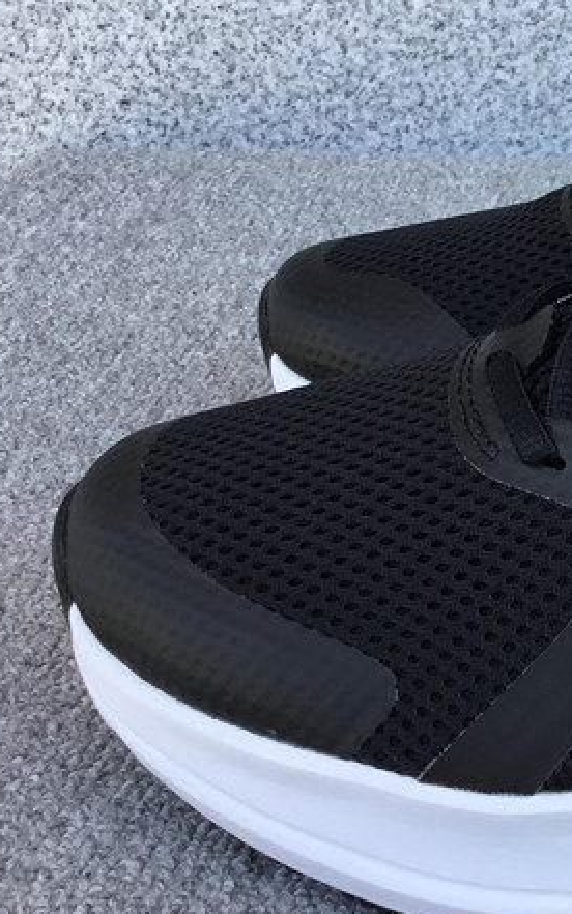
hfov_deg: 17.2
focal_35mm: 67
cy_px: 416
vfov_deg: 30.6
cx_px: 904
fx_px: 1669
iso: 25
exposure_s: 1/159
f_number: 2.4
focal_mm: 3.3
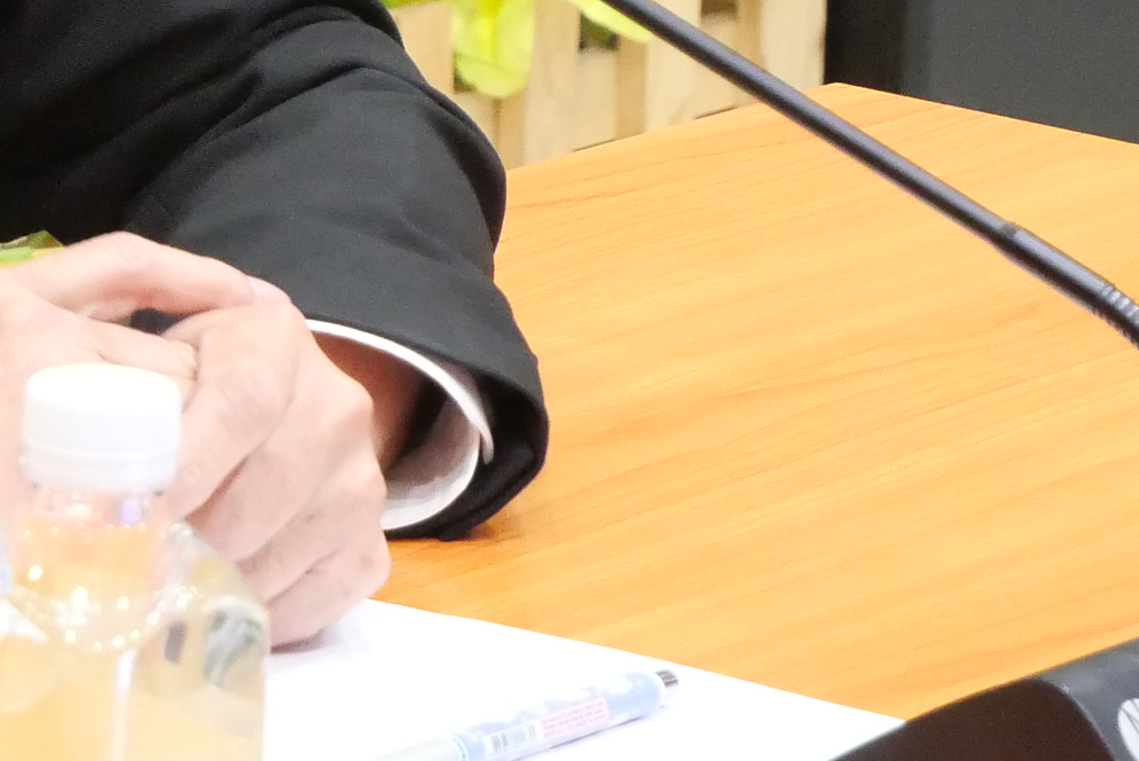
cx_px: -399
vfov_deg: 4.2
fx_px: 10288
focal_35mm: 325
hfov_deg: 6.3
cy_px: -369
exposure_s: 1/40
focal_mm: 42
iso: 3200
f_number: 5.5
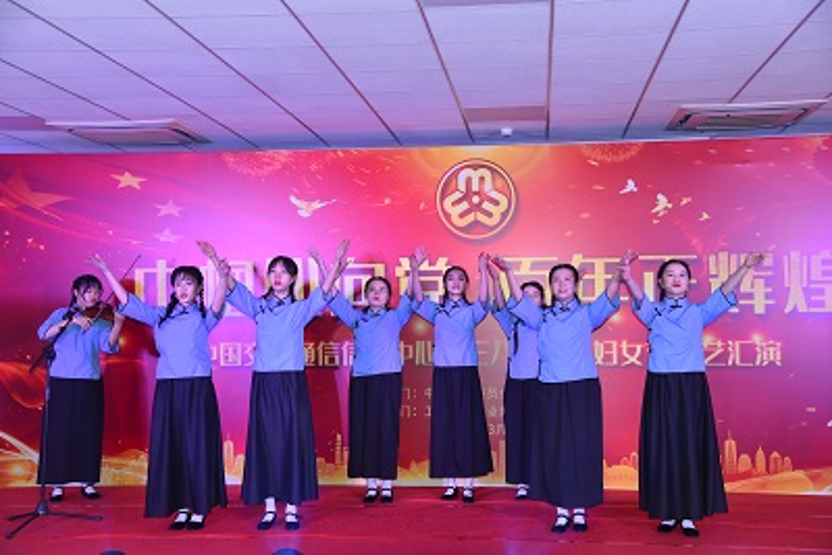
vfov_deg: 29.3
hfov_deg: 42.7
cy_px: 278
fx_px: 1063
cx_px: 416
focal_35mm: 46
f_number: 4.5
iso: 800
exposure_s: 1/80
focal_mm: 46
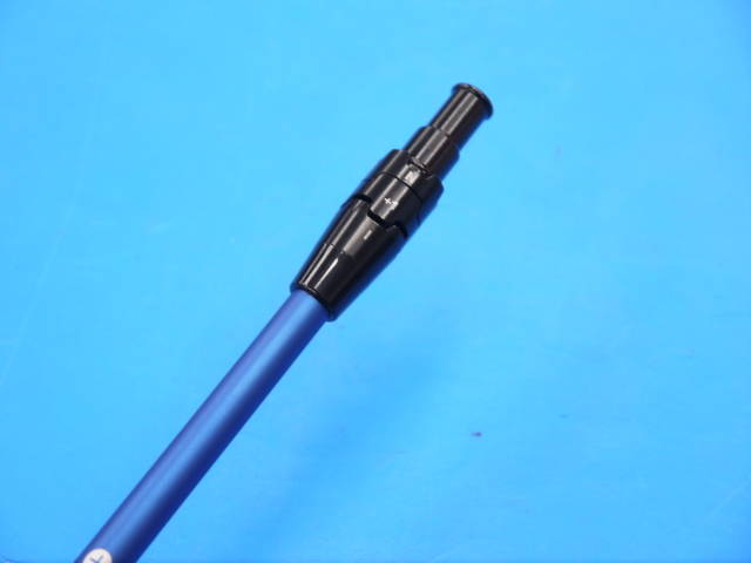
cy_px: 282
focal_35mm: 72
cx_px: 376
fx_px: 1562
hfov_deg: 27.0
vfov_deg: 20.4
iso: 500
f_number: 5.3
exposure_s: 1/80
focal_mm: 36
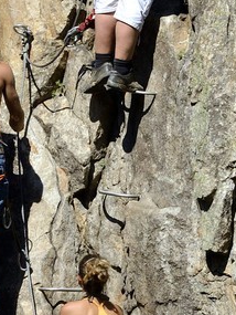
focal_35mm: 890
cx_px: 255
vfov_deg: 2.2
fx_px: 8084
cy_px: -522
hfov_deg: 1.7
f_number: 9
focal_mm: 165
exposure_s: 1/320
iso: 200
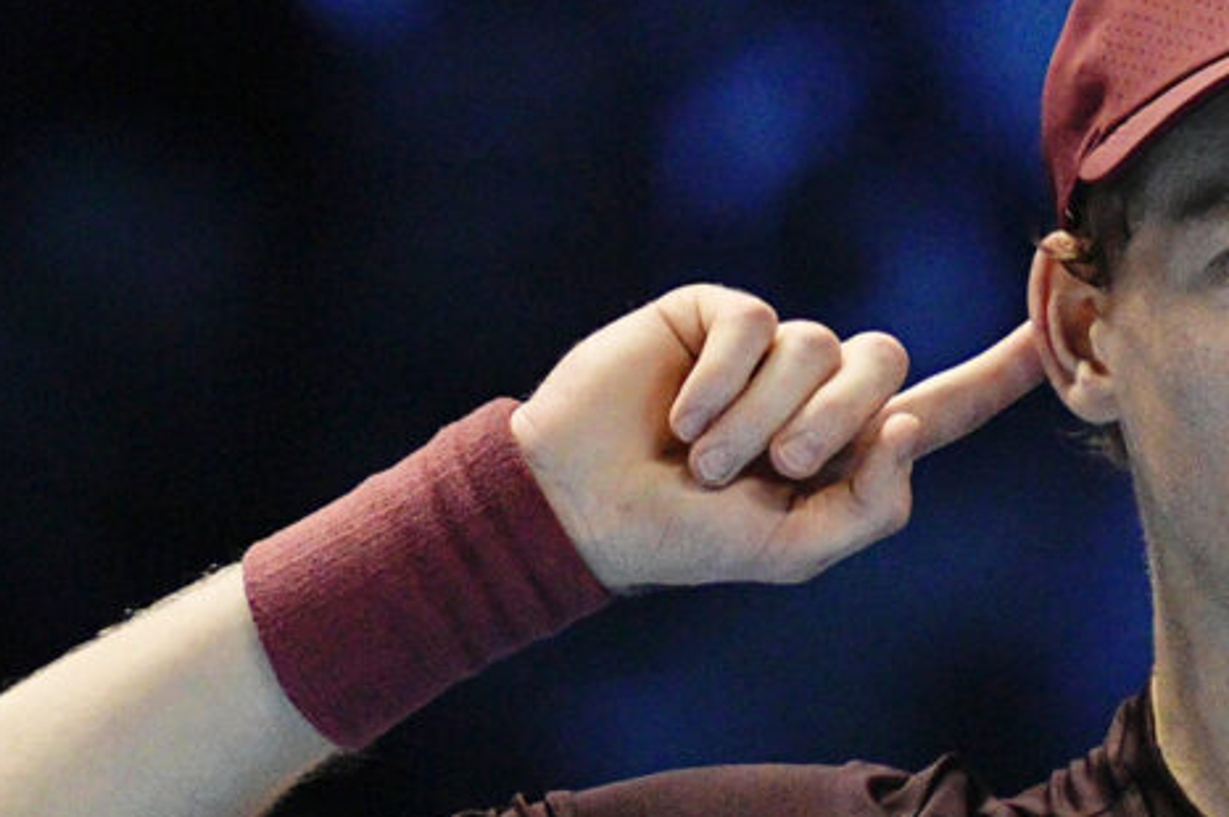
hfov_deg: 2.4
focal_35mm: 858
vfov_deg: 1.6
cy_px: 530
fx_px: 29270
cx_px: 860
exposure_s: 1/2000
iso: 5000
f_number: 2.8
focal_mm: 400
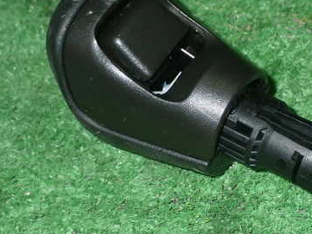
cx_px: 234
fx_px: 929
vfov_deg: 14.4
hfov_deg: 18.9
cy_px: 107
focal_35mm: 103
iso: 800
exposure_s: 1/60
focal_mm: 11.09
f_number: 10
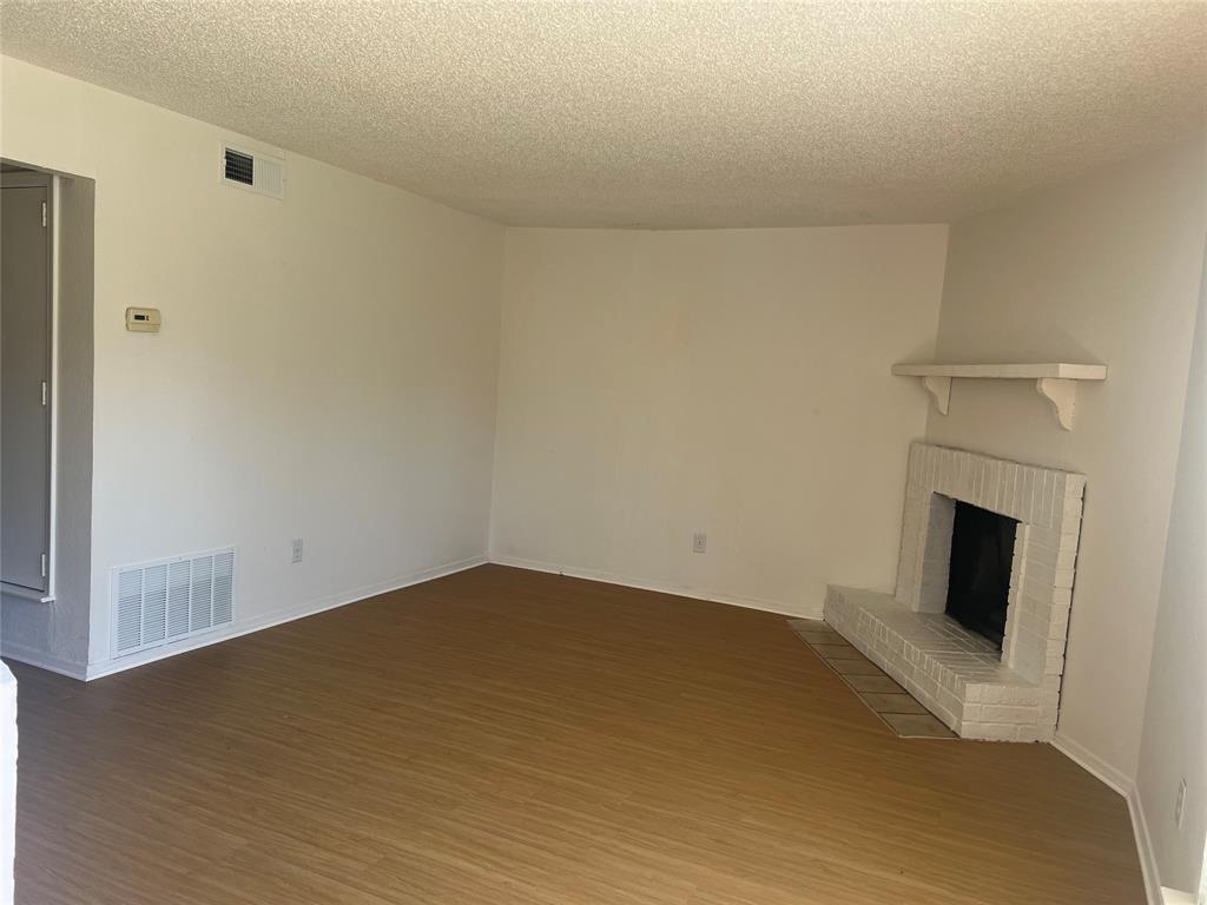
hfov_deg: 67.3
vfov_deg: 53.1
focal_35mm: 26
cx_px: 604
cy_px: 452
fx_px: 907
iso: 40
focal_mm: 5.7
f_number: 1.5
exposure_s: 1/163
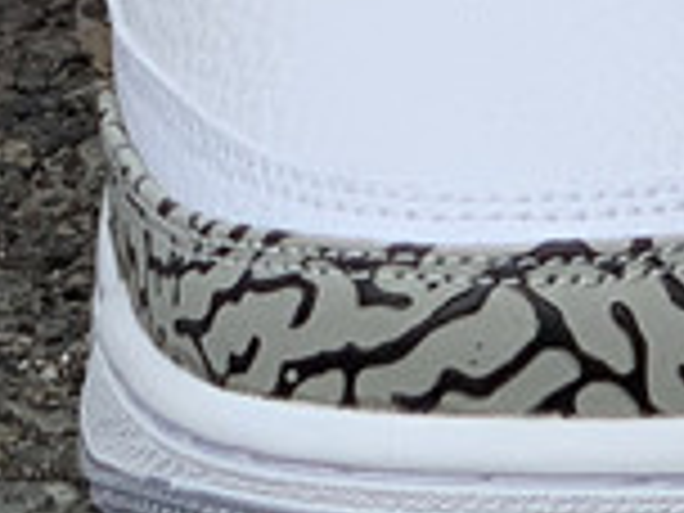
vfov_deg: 5.4
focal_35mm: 274
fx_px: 5414
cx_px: -50
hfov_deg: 7.2
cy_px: -356
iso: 16
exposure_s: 1/959
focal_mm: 6
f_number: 2.4
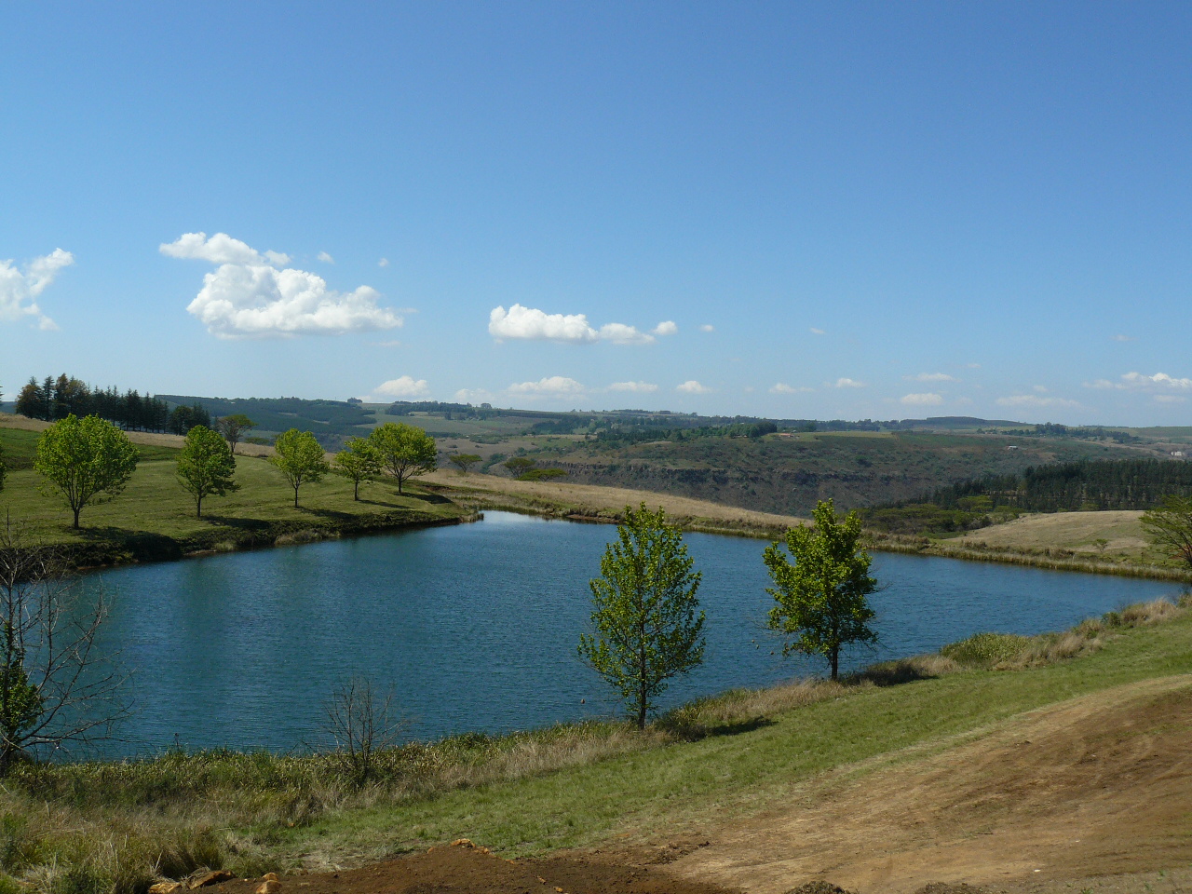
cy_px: 447
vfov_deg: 39.7
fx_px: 1240
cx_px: 596
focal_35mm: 36
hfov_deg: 51.4
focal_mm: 6
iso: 100
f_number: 6.3
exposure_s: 1/400
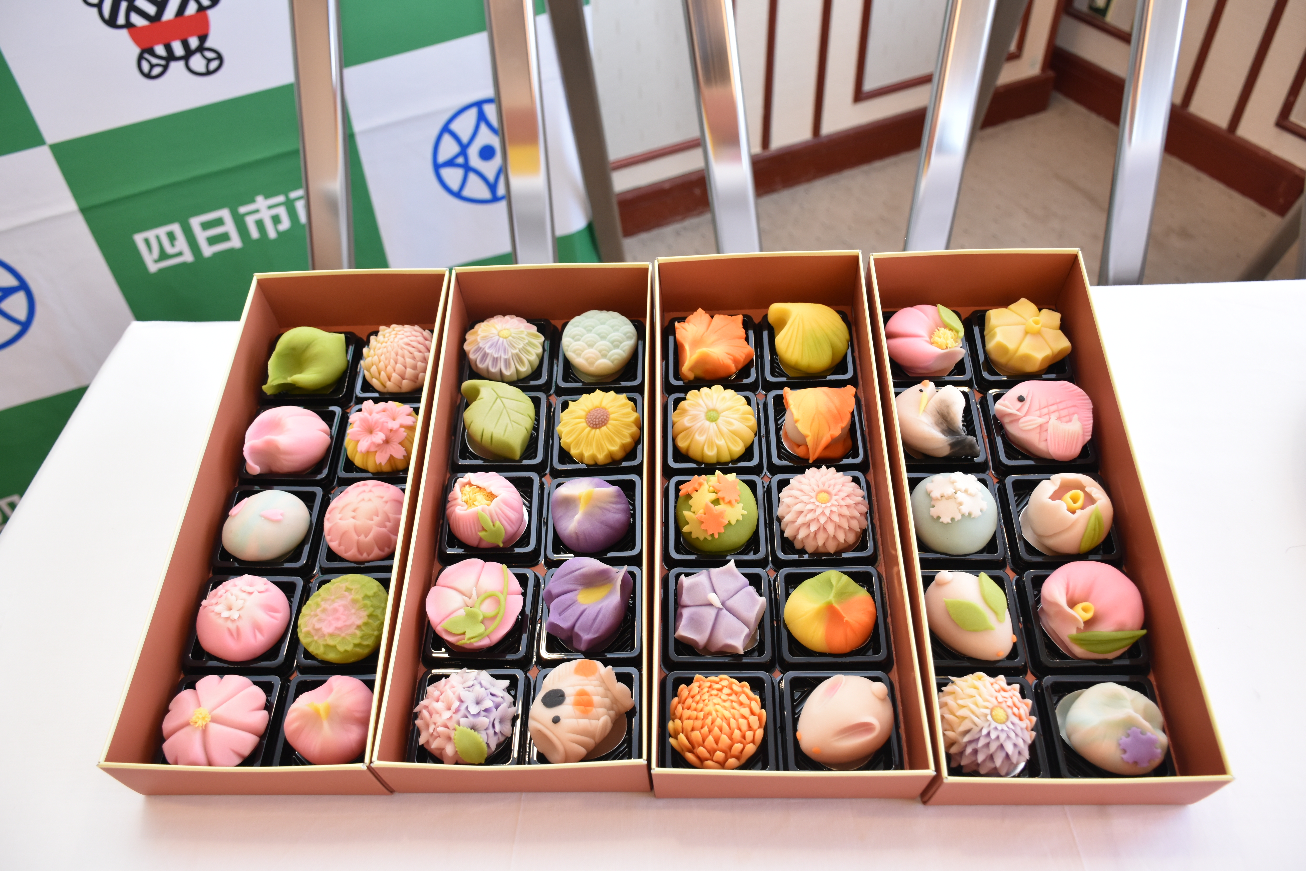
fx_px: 979
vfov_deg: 47.9
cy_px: 436
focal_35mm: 27
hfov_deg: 67.4
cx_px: 653
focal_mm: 18
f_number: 5.6
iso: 800
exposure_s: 1/125
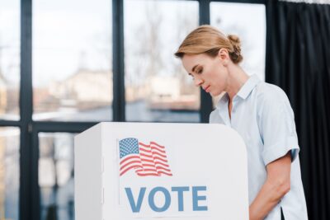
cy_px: 110
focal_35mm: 102
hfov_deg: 20.0
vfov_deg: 13.4
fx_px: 935
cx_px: 165
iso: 125
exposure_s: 1/160
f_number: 4.5
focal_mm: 102
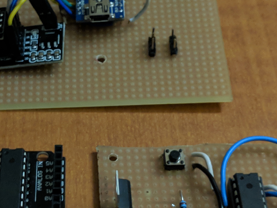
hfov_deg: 23.1
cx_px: 71
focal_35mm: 84
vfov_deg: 17.6
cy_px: 100
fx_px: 672
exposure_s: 1/24
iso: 438
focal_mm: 4.44
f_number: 1.8
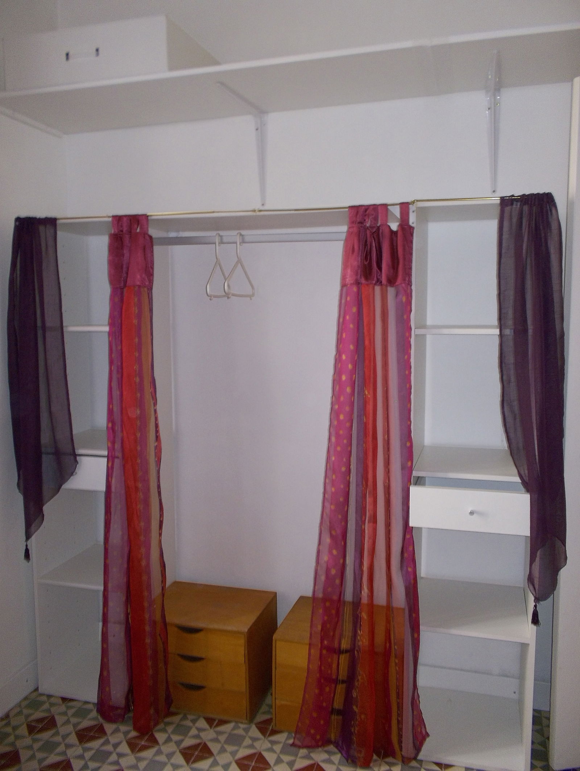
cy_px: 386
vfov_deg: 61.6
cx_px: 290
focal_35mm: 29
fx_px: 647
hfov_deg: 48.3
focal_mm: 4.1
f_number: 3.3
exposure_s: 1/30
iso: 80
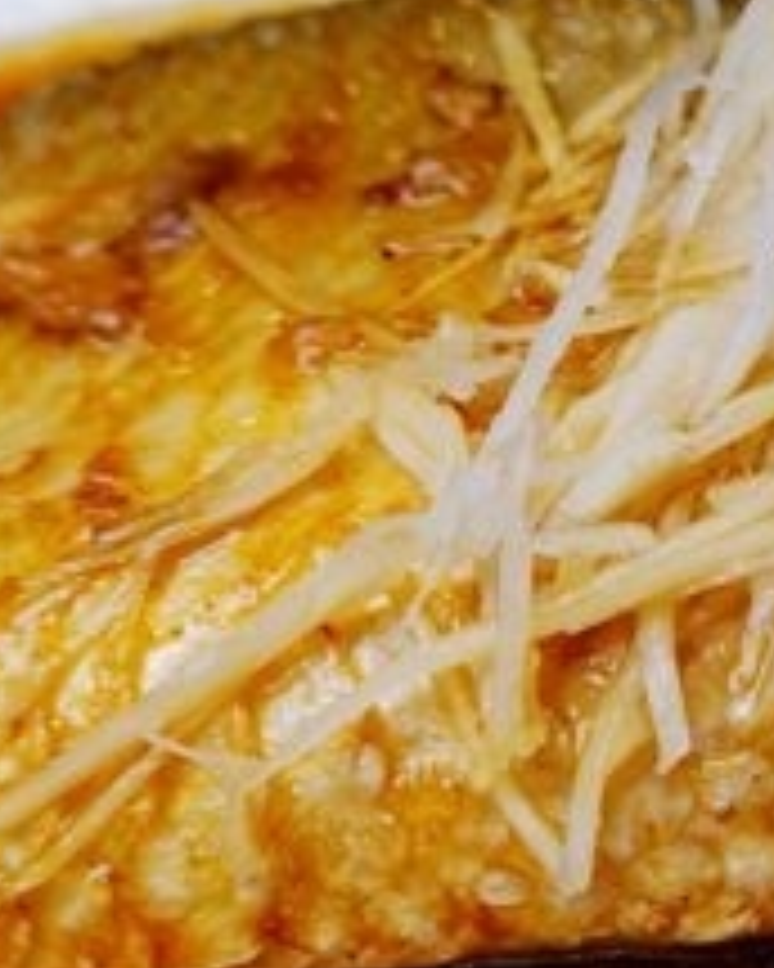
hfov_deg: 21.1
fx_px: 1947
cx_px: 891
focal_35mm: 68
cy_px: 489
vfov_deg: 27.9
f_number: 3.2
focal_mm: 9
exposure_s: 1/200
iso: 125
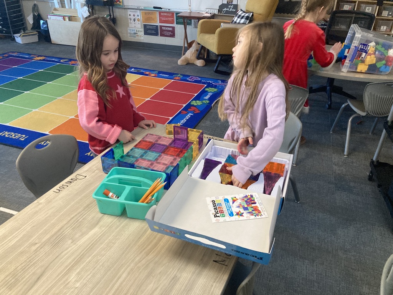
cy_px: 148
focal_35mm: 28
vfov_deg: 49.7
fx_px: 318
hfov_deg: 63.4
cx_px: 196
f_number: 1.8
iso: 400
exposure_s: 1/40
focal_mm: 3.99
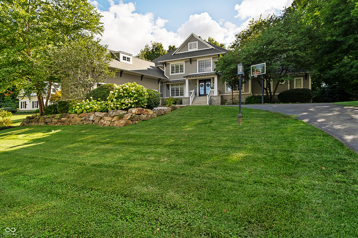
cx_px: 179
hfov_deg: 90.0
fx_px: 179
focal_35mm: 18
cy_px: 119
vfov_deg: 67.4
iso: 400
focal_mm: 11.9
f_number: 4
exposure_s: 1/320
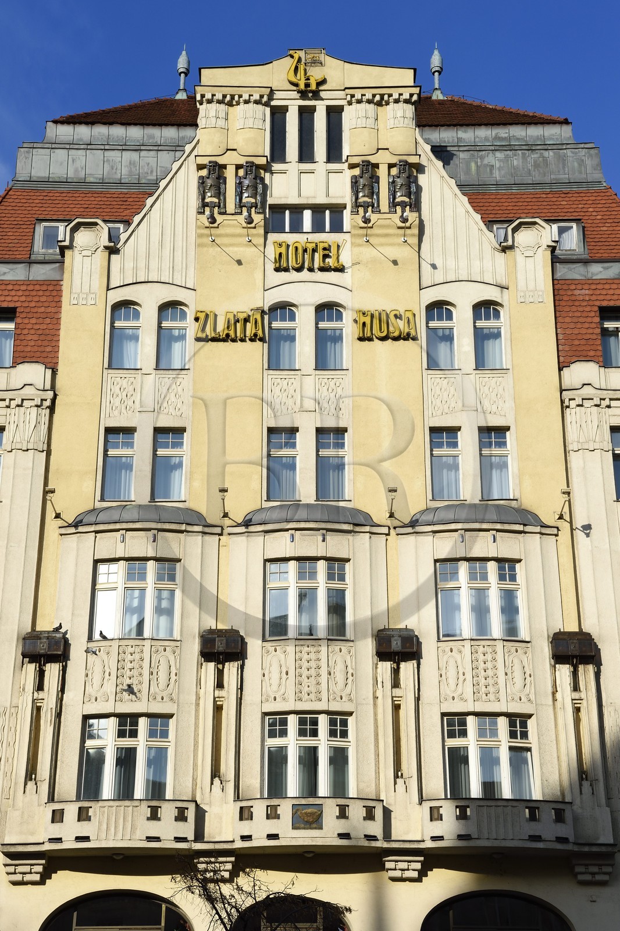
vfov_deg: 38.2
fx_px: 1344
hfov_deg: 26.0
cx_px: 310
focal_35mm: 52
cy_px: 466
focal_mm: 52
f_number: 14
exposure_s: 1/250
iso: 200
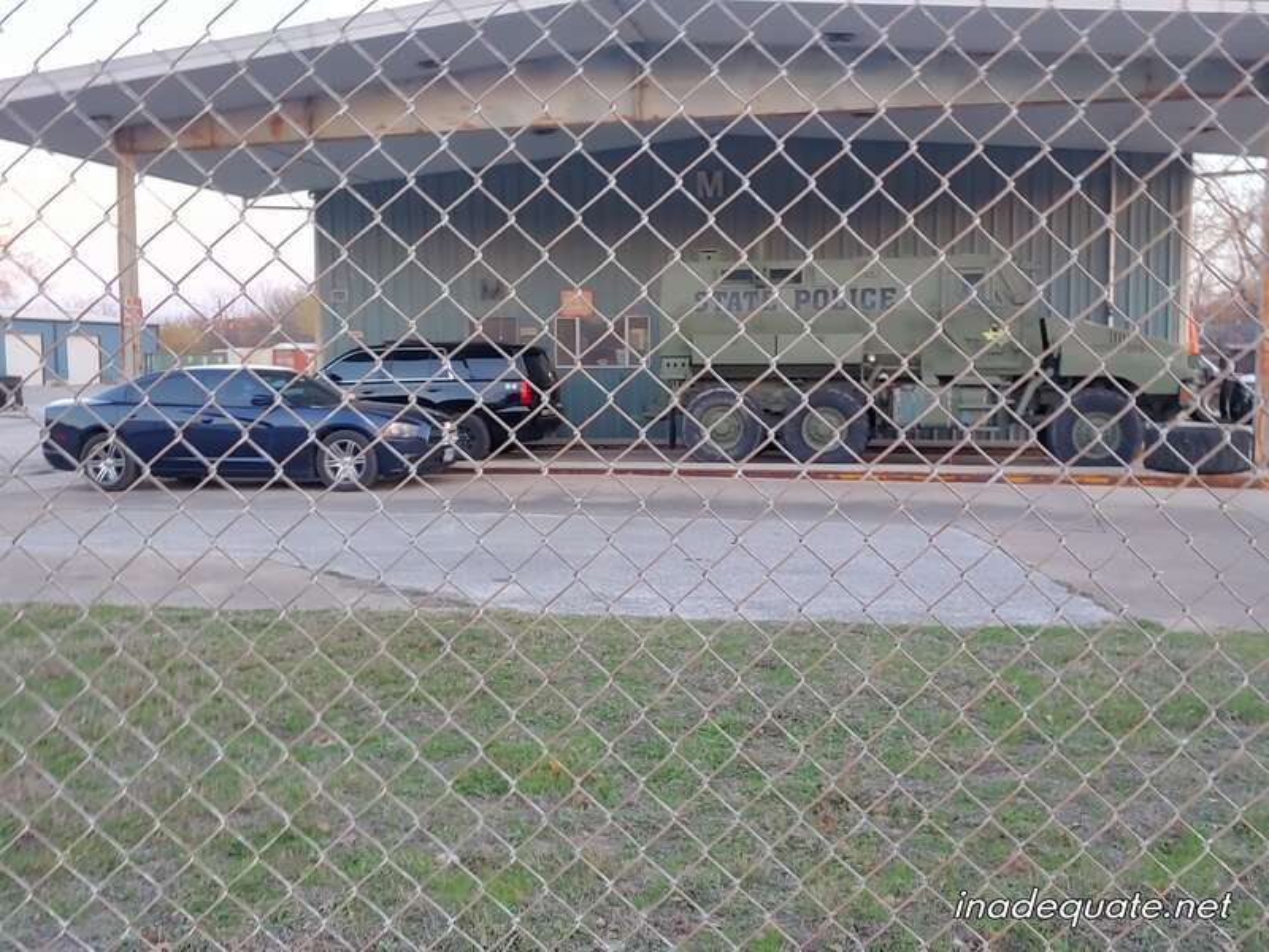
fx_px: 1100
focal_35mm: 30
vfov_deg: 46.8
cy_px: 476
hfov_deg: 60.0
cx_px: 634
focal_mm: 4.23
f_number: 1.5
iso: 100
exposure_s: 1/60
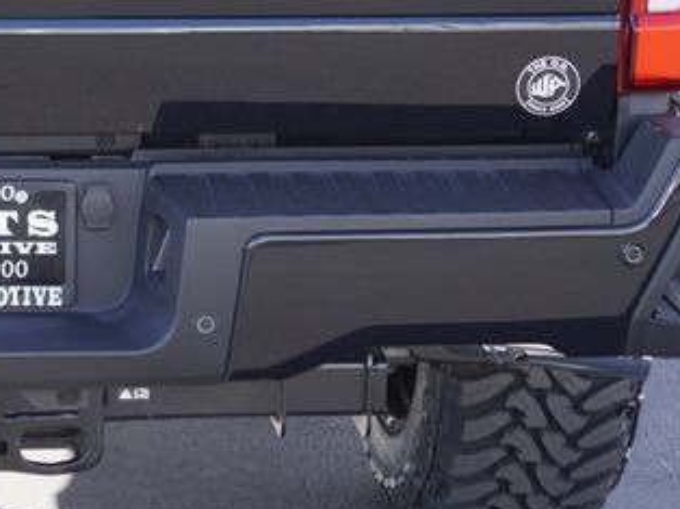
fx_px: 2218
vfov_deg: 12.9
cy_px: -22
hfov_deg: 16.9
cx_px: -61
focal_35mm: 113
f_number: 4.5
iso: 100
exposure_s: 1/80
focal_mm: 24
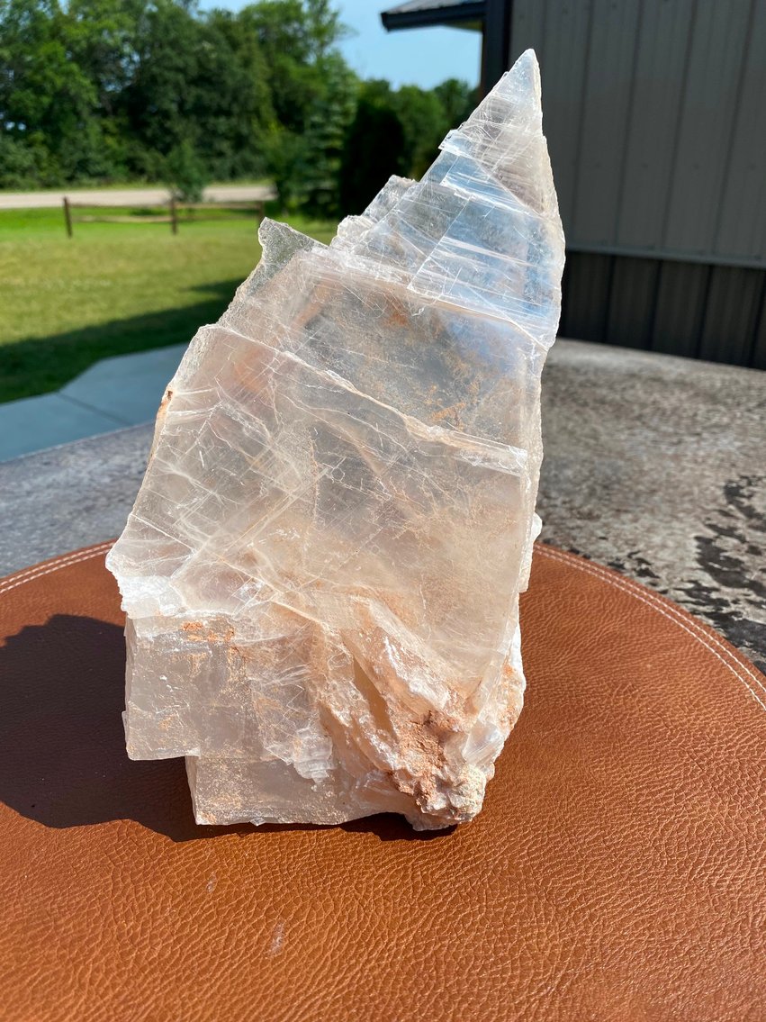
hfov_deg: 53.1
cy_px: 511
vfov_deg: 67.3
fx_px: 767
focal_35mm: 26
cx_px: 383
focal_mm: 4.25
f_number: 1.8
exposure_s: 1/3497
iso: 32
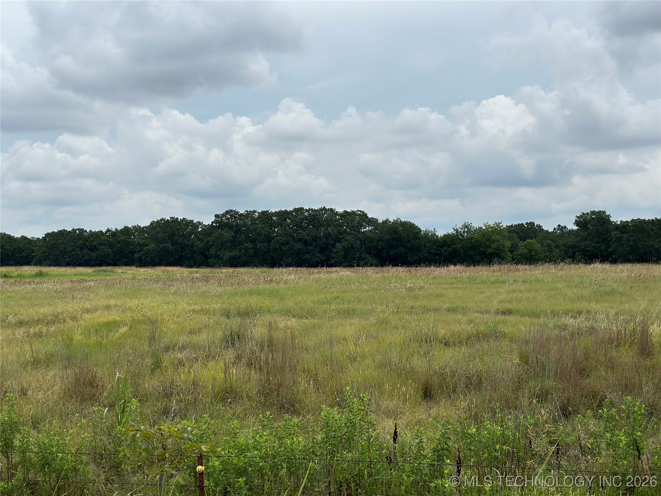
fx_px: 917
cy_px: 248
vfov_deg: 30.3
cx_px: 330
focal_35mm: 48
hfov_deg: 39.7
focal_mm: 6.86
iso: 100
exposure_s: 1/8197
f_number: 1.78
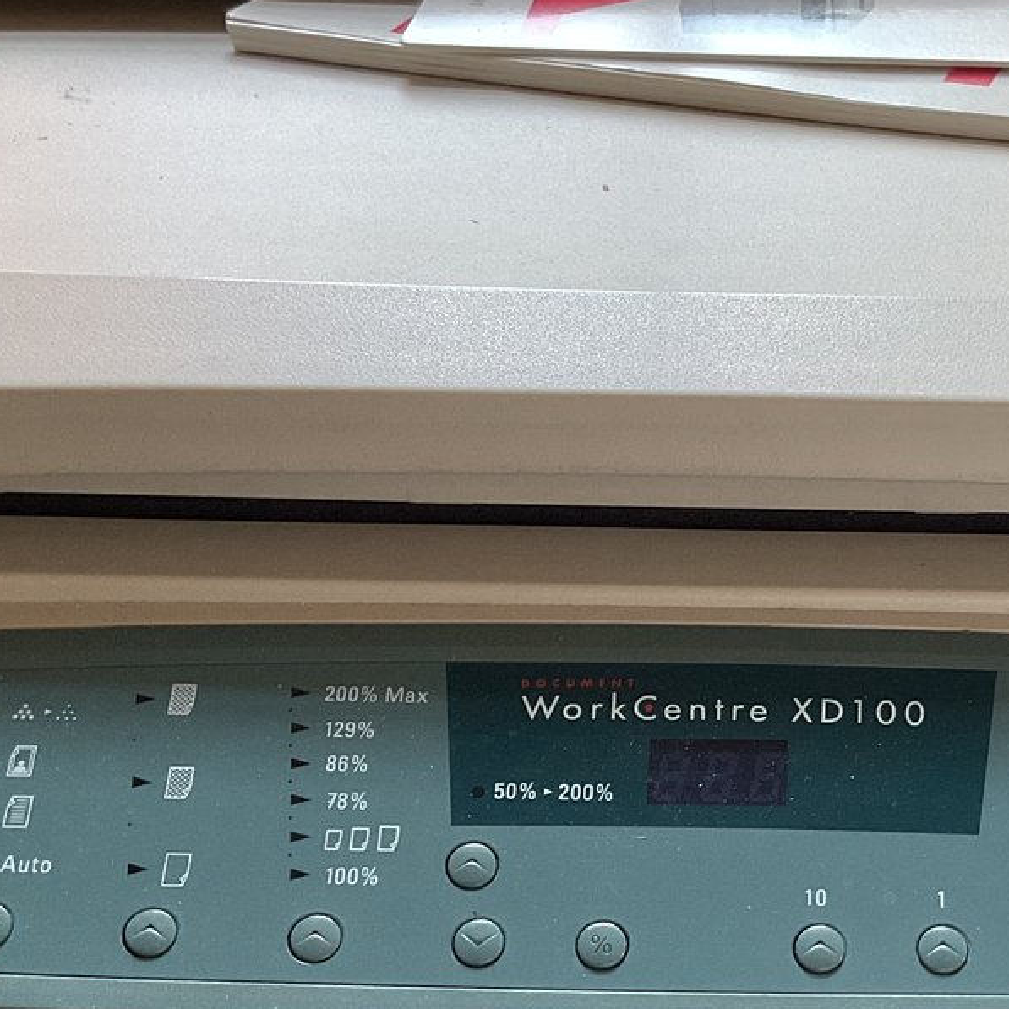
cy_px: 846
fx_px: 2144
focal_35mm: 65
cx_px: 826
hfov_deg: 26.0
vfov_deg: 25.9
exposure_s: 1/120
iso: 64
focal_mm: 3
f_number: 1.8
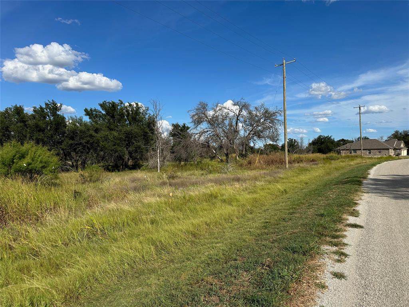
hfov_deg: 71.6
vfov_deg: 56.8
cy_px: 154
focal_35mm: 24
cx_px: 204
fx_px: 284
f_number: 1.78
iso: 80
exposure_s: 1/5525
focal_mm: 6.86
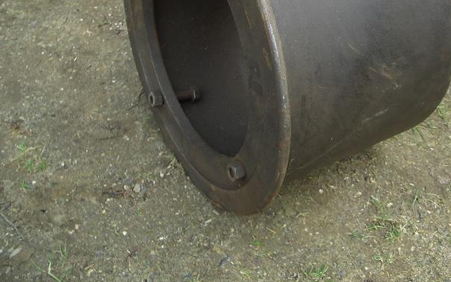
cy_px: 70
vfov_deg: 26.0
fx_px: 602
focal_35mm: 49
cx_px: 287
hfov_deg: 40.7
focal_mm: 5.8
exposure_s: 1/125
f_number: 2.6
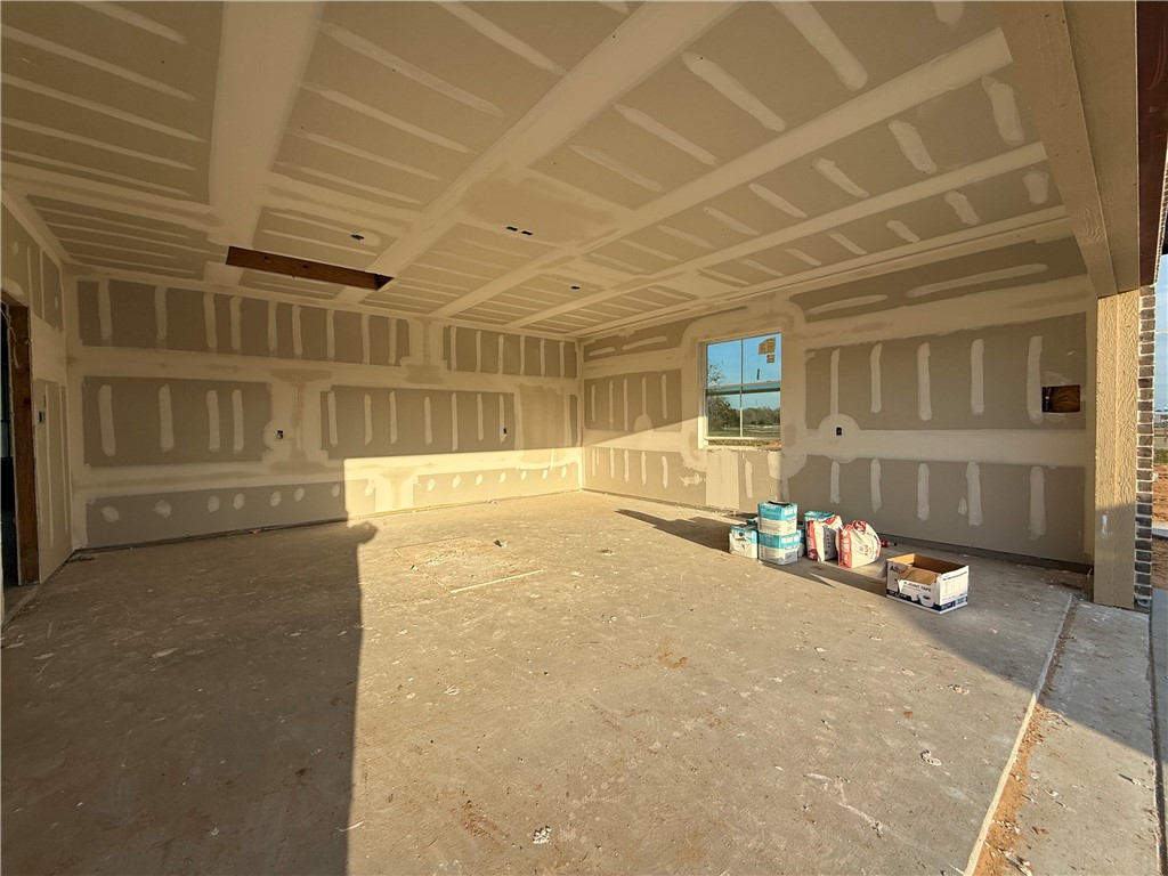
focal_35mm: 14
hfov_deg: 102.1
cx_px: 584
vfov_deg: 85.7
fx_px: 472
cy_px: 438
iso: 50
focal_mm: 2.22
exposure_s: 1/1572
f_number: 2.2
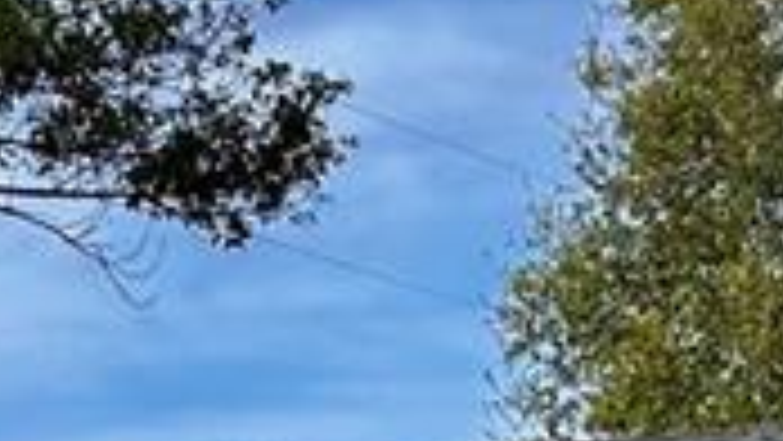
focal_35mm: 195
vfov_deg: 5.9
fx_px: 4050
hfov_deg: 11.0
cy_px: 1120
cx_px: 333
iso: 50
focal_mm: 5.7
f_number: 1.5
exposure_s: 1/2353
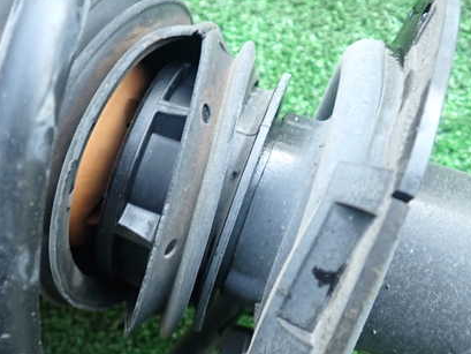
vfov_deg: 32.9
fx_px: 599
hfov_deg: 42.4
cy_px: 172
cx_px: 158
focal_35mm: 44
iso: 250
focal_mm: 5.4
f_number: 2.3
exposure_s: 1/30
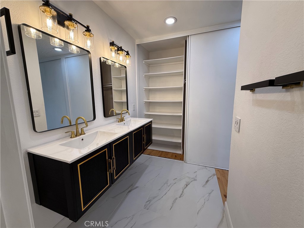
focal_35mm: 14
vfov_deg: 85.7
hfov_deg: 102.1
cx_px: 152
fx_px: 123
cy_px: 114
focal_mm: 2.22
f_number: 2.2
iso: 50
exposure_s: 1/120
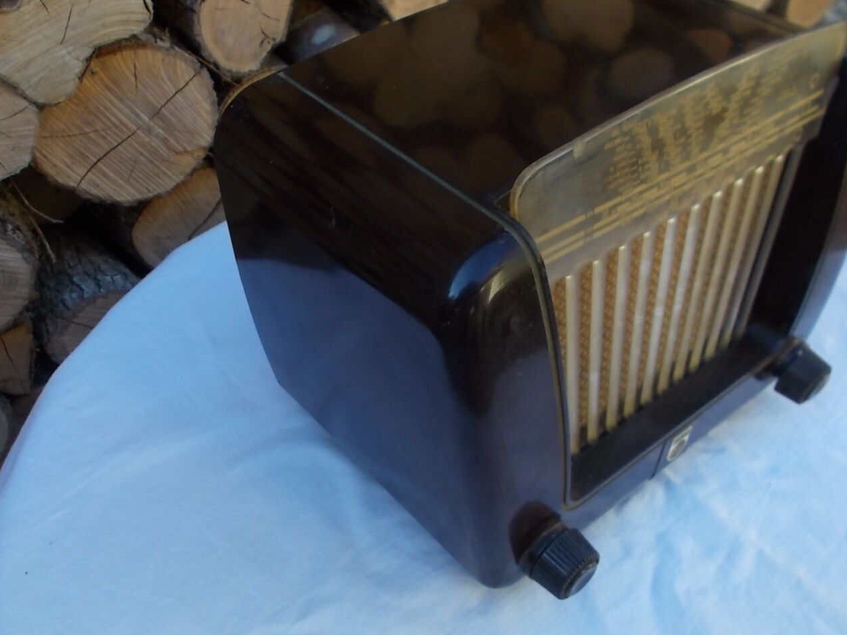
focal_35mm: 33
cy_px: 337
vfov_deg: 42.9
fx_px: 807
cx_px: 405
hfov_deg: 55.3
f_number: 3.2
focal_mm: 4.6
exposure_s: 1/100
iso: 80
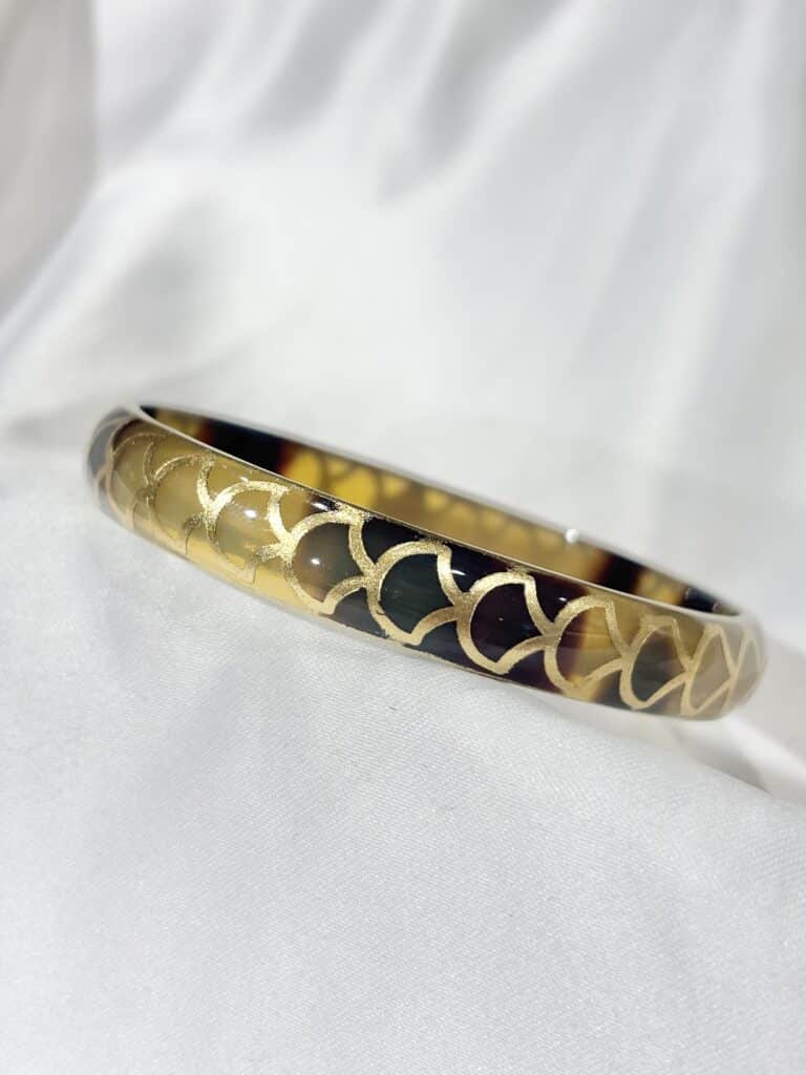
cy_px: 538
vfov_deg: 36.8
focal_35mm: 52
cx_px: 403
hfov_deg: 28.0
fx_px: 1614
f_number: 1.6
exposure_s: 1/162
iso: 25
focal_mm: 5.96
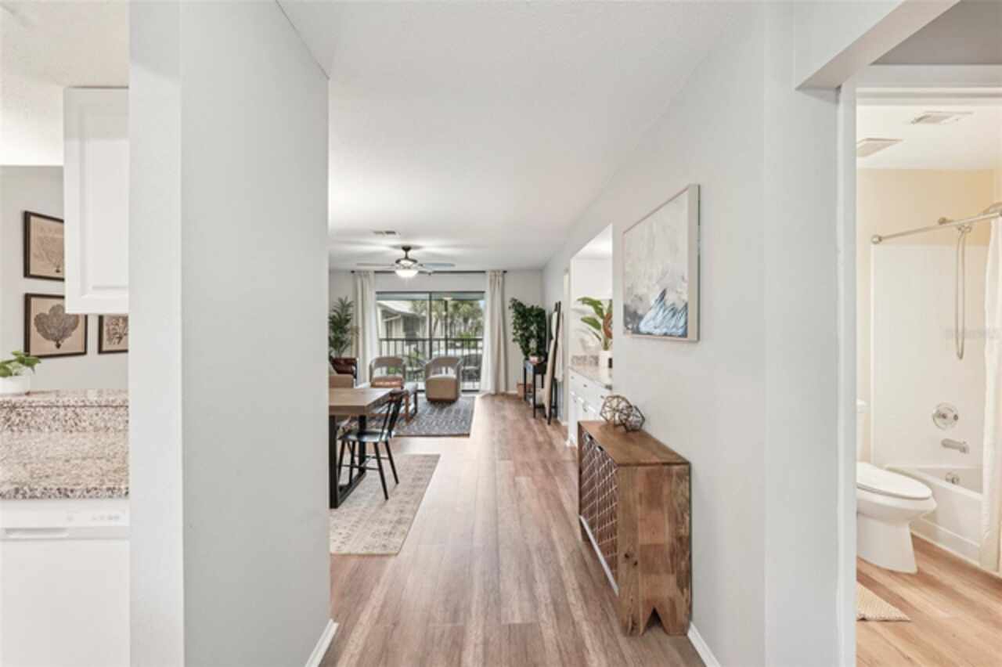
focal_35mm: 16
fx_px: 445
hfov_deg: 96.8
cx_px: 501
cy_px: 334
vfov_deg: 73.7
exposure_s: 1/8
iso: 400
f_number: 8
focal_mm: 16
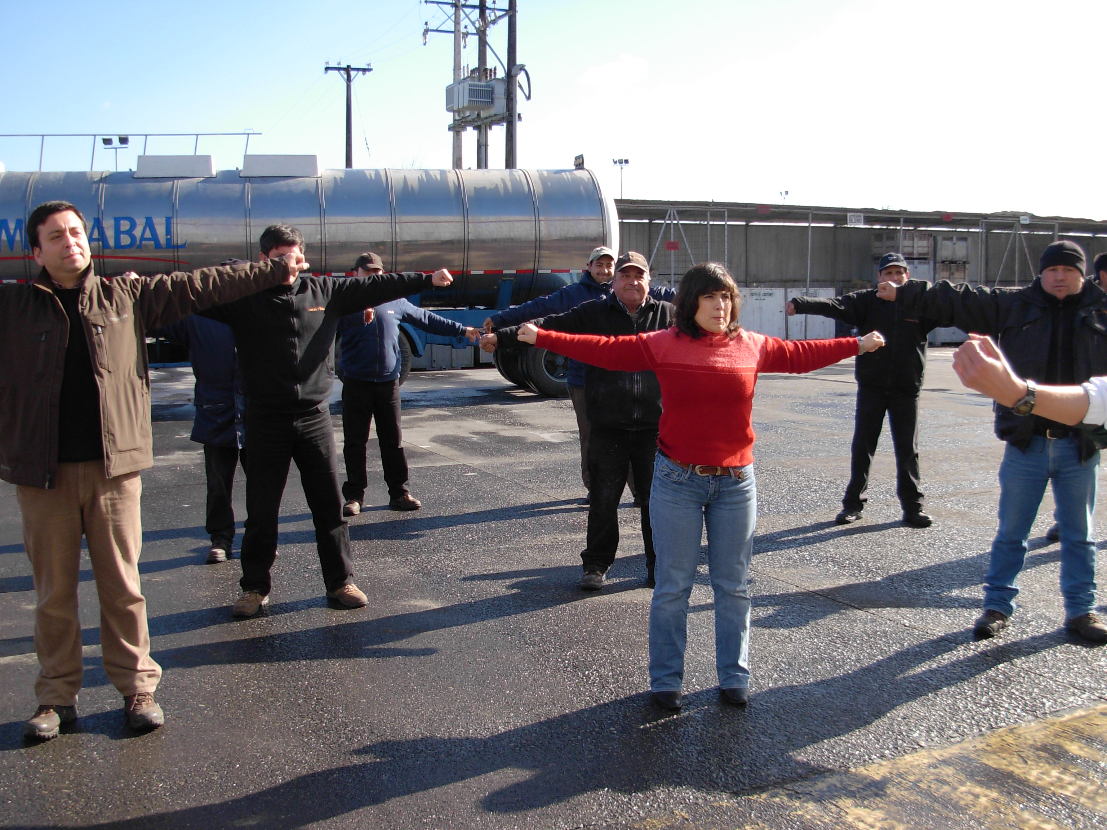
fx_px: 1215
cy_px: 415
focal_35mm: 38
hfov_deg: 49.0
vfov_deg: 37.7
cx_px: 554
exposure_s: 1/443
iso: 79
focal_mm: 6.3
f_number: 2.9
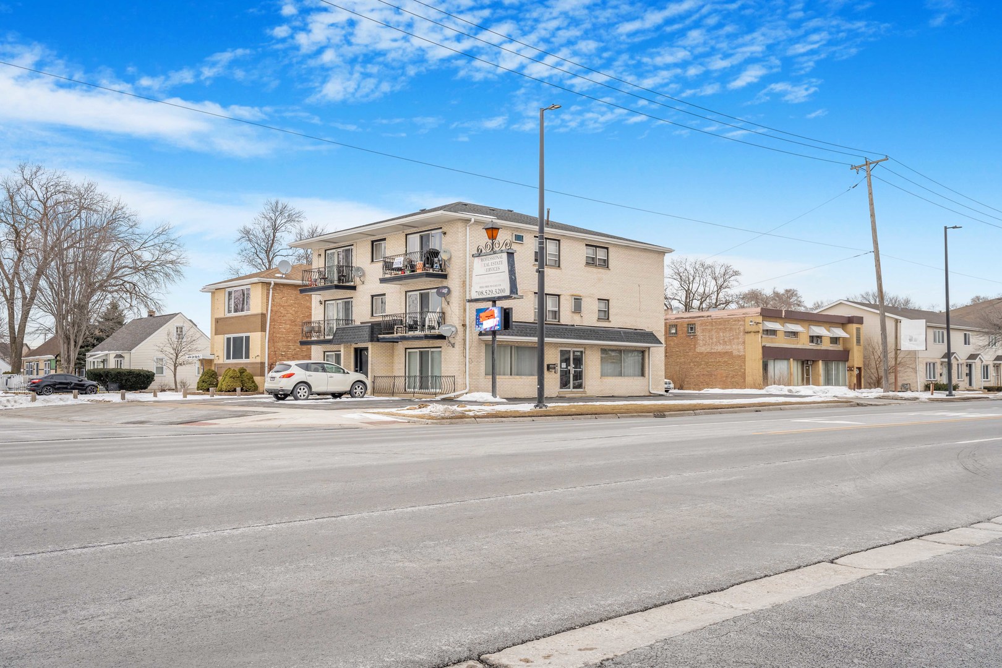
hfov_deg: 58.7
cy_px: 334
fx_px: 891
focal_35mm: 32
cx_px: 501
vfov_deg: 41.1
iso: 640
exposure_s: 1/320
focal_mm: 32
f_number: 9
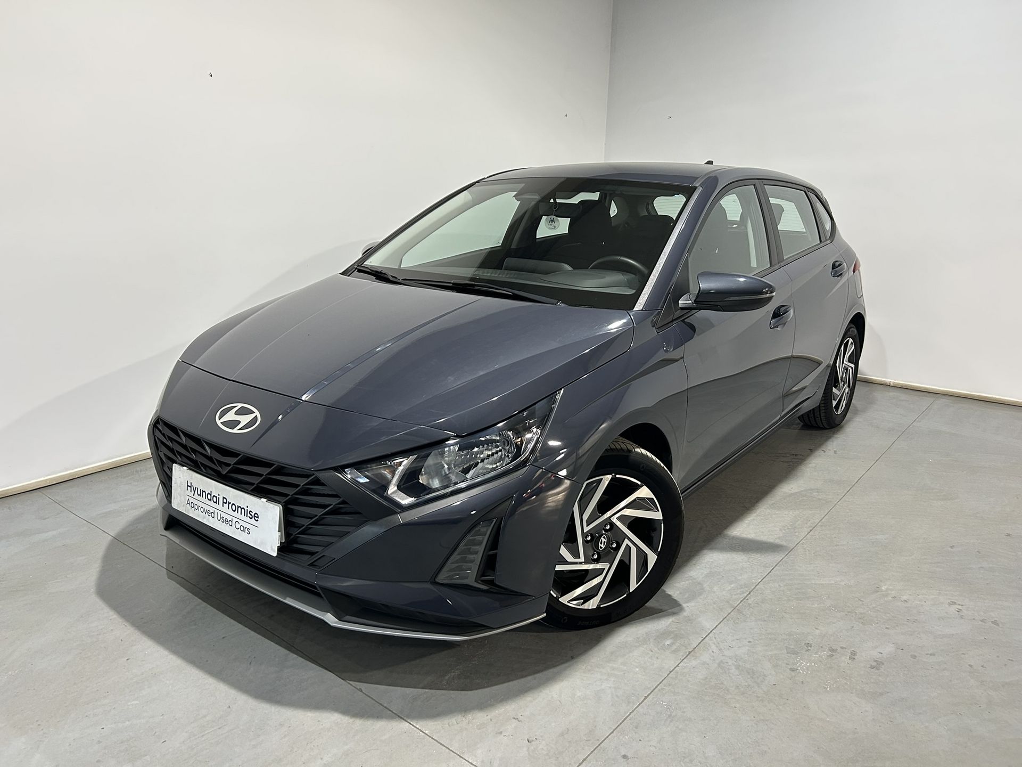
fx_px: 768
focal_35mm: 26
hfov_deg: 67.3
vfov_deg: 53.1
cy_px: 384
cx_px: 511
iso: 200
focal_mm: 5.7
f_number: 1.5
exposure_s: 1/50
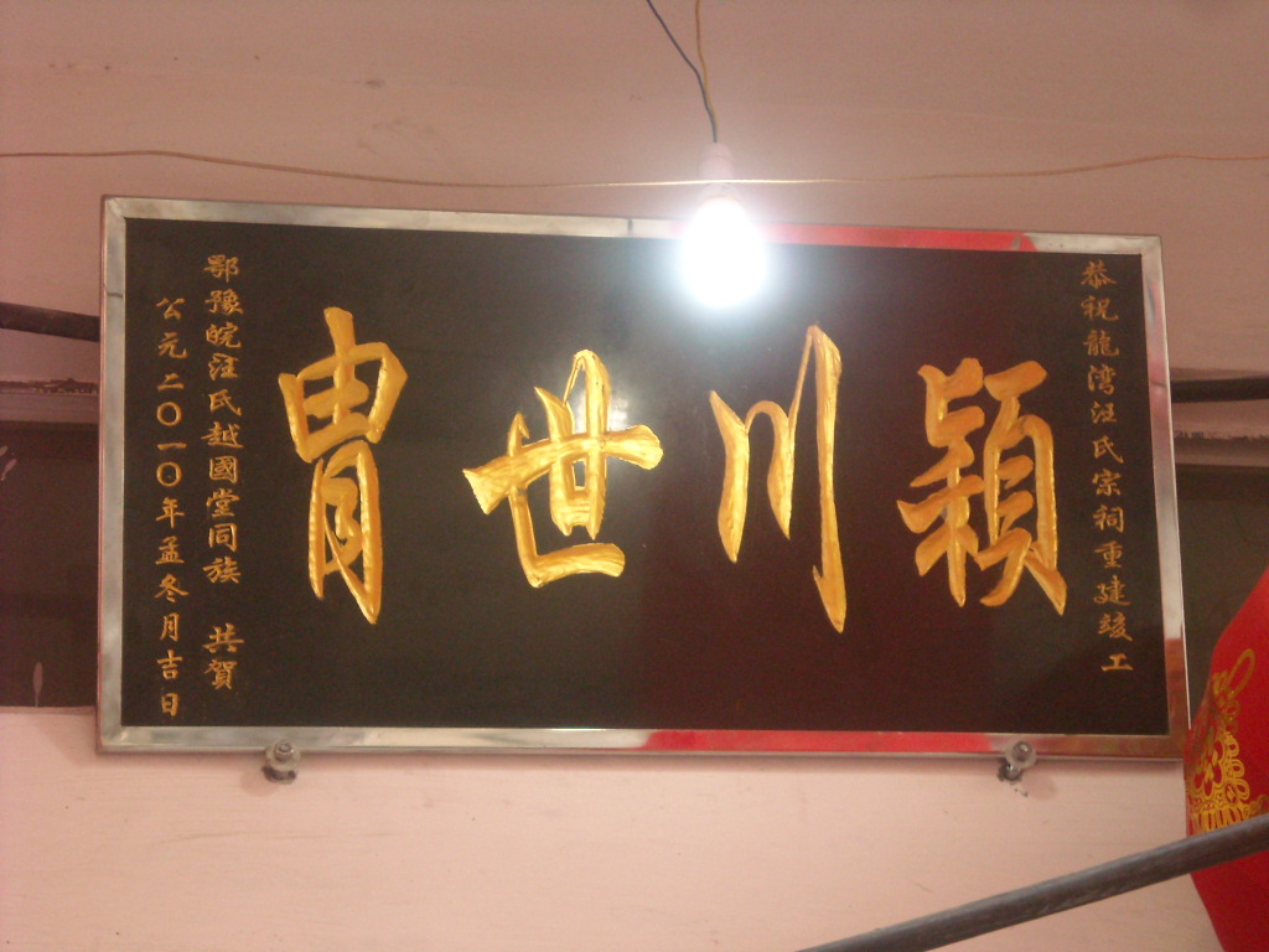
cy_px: 476
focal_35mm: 105
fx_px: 3849
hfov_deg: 18.7
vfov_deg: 14.1
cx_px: 634
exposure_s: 1/30
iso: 400
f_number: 4.7
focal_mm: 17.1
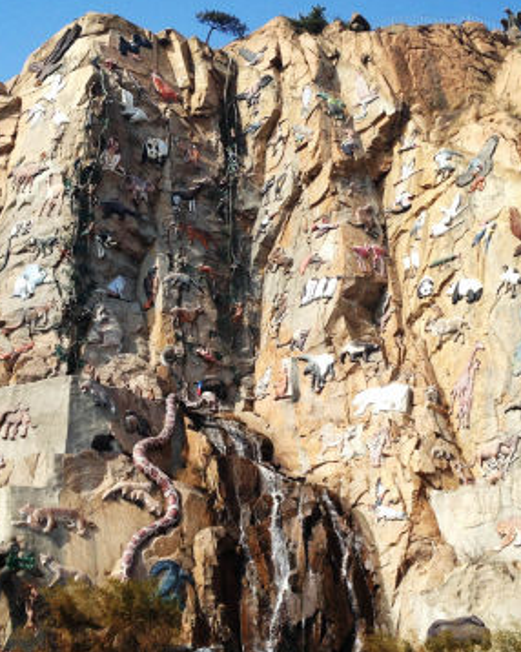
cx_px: 275
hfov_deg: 24.2
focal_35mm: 63
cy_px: 349
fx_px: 1215
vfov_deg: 30.0
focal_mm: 4.12
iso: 50
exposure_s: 1/1748
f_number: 2.4
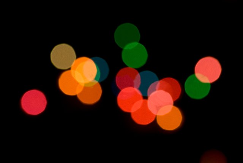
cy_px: 82
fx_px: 1368
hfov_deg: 10.2
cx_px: 122
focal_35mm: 202
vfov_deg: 6.8
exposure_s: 1/15
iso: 100
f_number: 5.6
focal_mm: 135
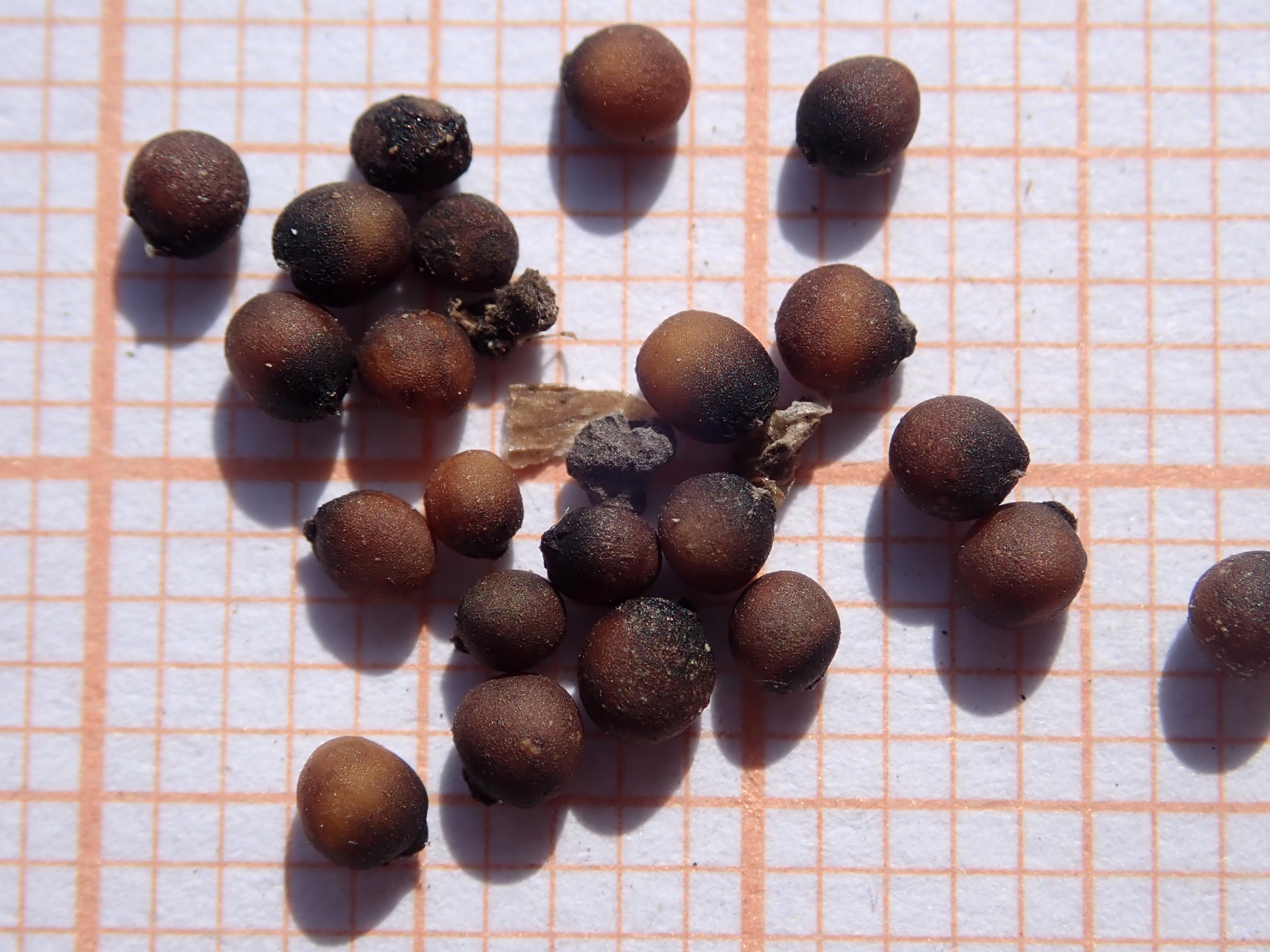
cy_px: 476
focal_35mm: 74
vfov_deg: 19.9
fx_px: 2715
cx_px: 635
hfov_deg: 26.3
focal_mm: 13.47
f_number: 5.6
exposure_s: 1/800
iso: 100
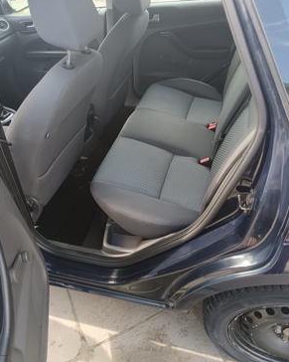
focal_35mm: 29
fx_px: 310
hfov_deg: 50.0
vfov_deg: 60.5
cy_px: 180
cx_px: 146
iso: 298
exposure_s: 1/100
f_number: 1.9
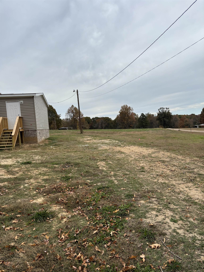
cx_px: 102
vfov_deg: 67.3
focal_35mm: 26
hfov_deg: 53.1
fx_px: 204
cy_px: 136
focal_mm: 5.96
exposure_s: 1/1984
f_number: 1.6
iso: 50
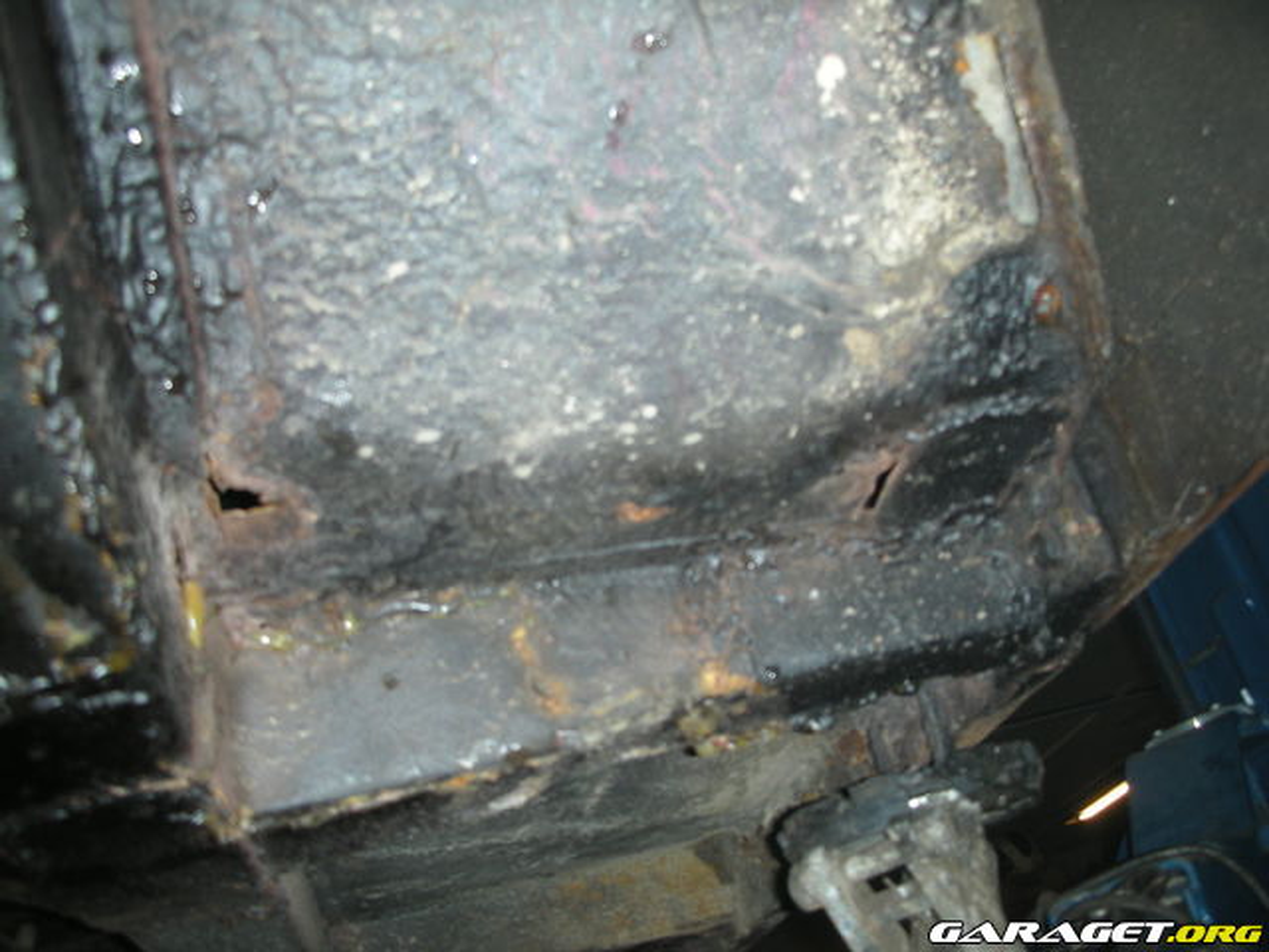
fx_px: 1283
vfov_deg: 40.7
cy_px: 476
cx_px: 634
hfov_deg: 52.6
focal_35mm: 35
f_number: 2.8
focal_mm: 5.8
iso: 50
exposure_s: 1/60
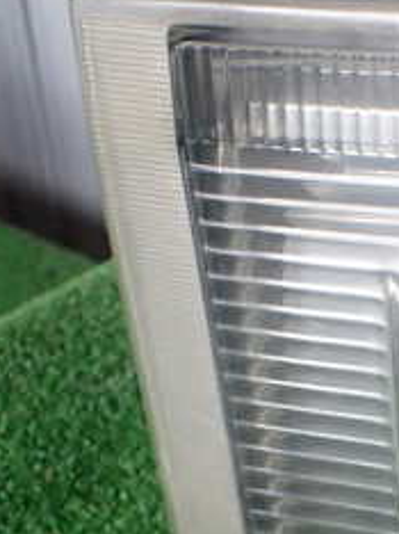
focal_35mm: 77
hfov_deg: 17.0
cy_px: 413
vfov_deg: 25.0
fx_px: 1186
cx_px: 620
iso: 400
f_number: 2.3
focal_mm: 5.4
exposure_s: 1/125
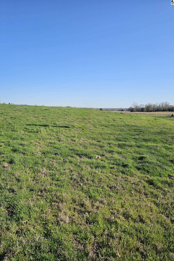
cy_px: 130
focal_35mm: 24
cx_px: 80
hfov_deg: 53.1
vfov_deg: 73.7
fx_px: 174
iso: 10
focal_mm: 6.3
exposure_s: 1/909
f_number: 1.7
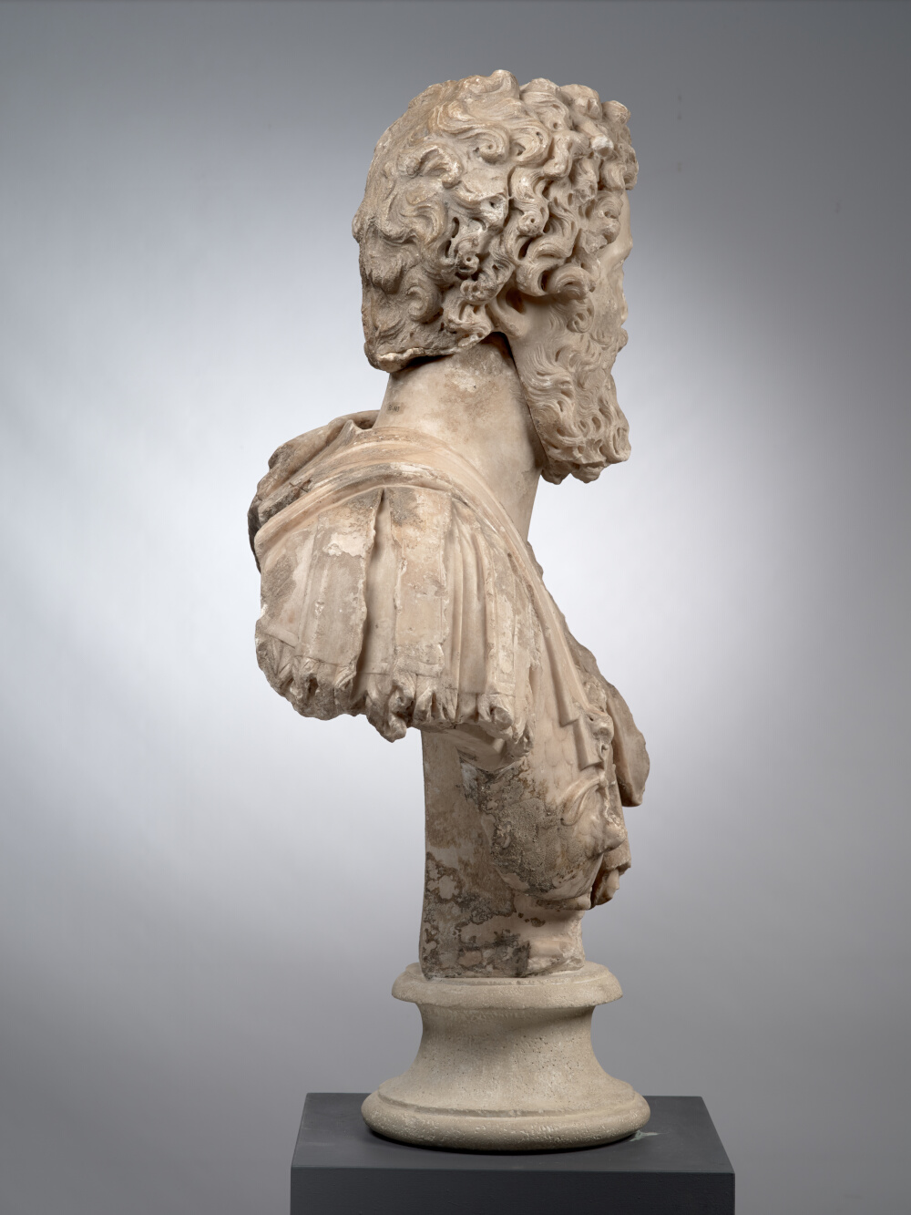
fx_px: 2210
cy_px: 608
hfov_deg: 23.3
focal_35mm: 63
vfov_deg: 30.7
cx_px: 456
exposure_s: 1/60
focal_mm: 80
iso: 200
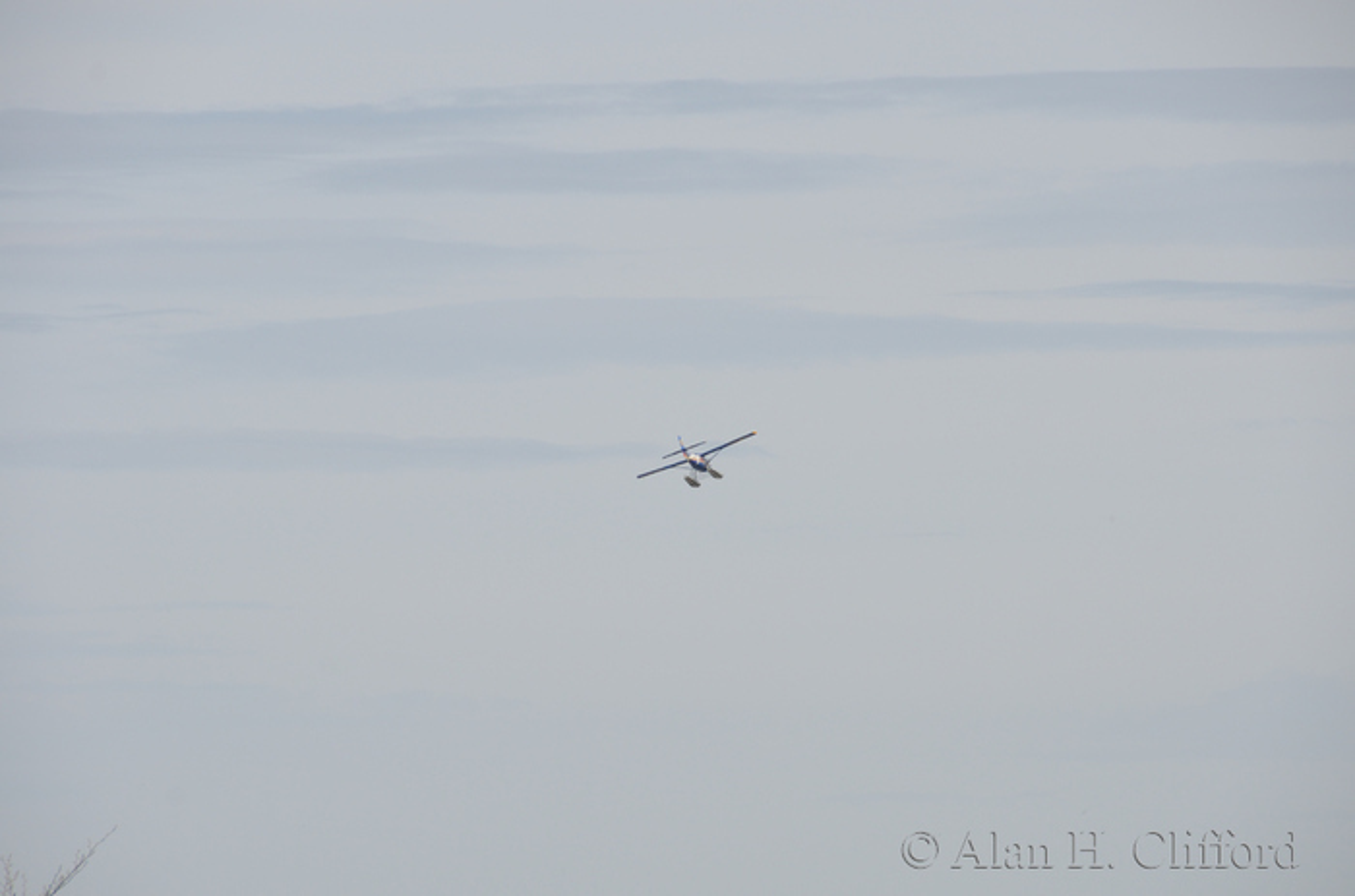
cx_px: 678
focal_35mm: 300
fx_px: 11264
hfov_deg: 6.9
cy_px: 448
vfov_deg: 4.6
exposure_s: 1/640
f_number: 8
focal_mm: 200
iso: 200
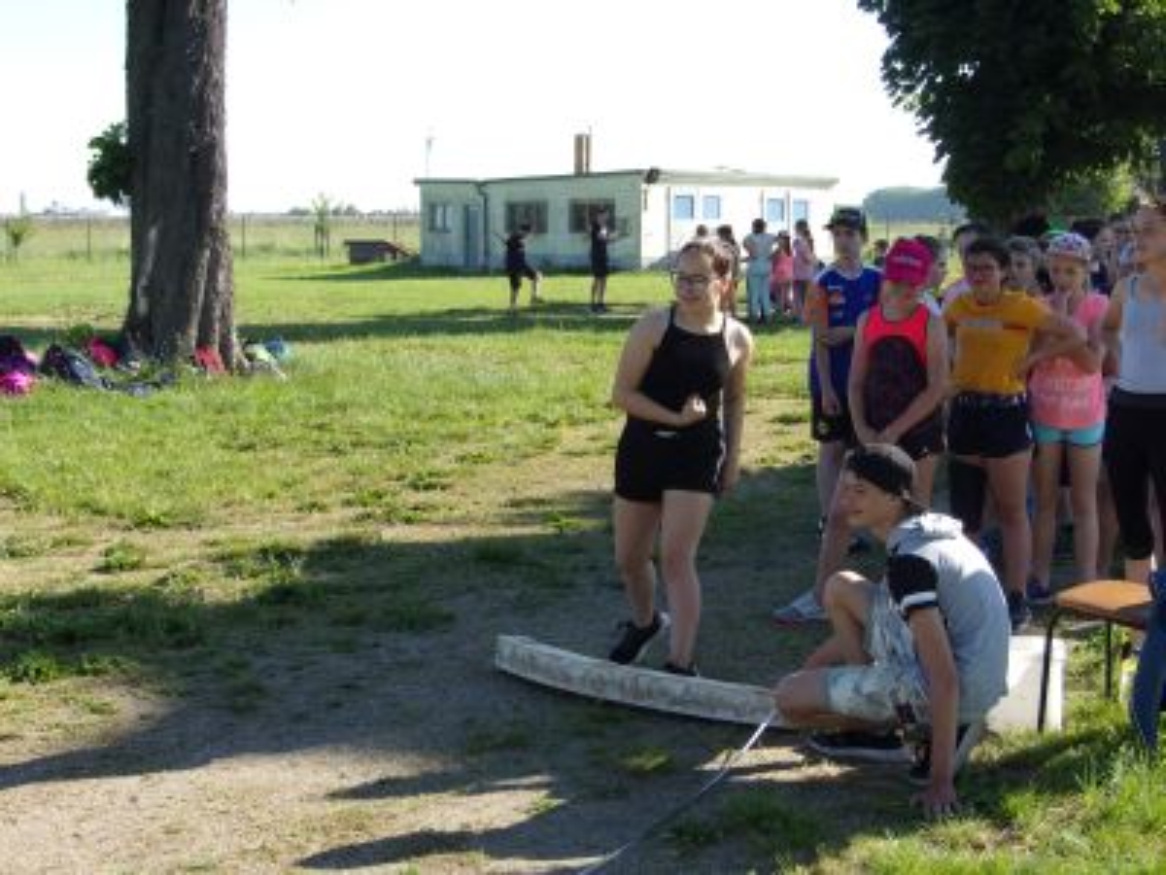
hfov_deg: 36.8
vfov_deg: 28.0
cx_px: 583
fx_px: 1752
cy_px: 438
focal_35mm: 52
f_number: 4.3
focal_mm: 9.4
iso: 80
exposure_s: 1/320
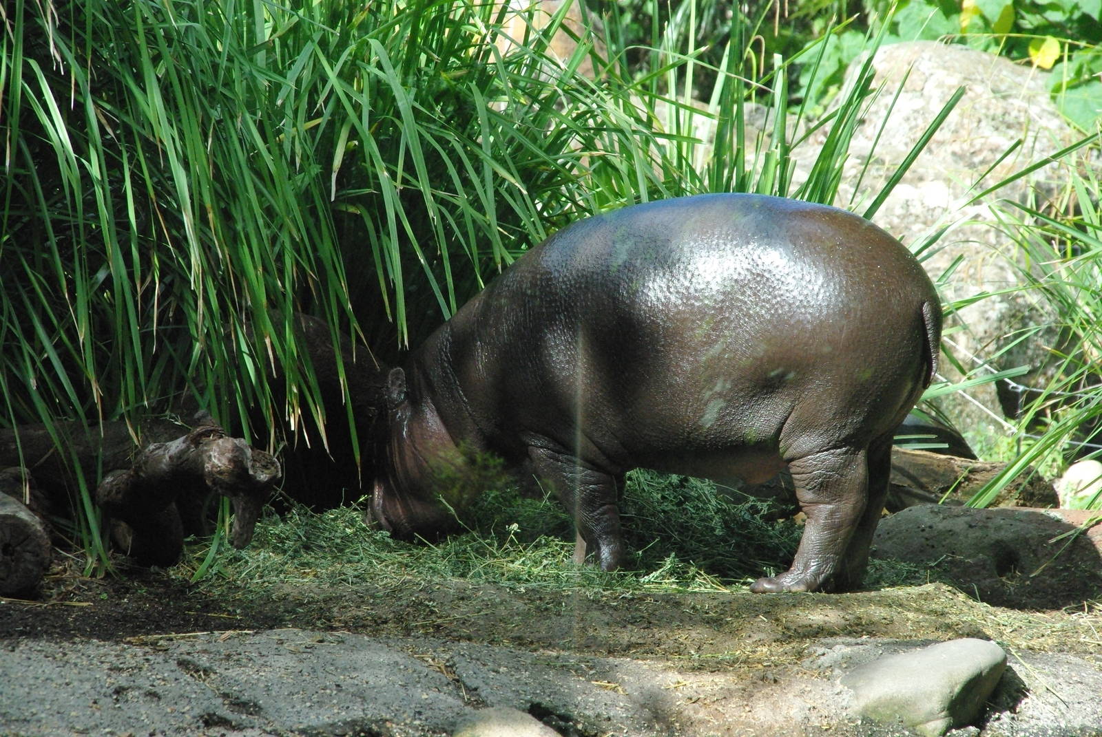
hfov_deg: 10.3
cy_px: 368
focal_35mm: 199
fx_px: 6099
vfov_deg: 6.9
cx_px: 551
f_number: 9.5
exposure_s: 1/350
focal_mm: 133
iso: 1600
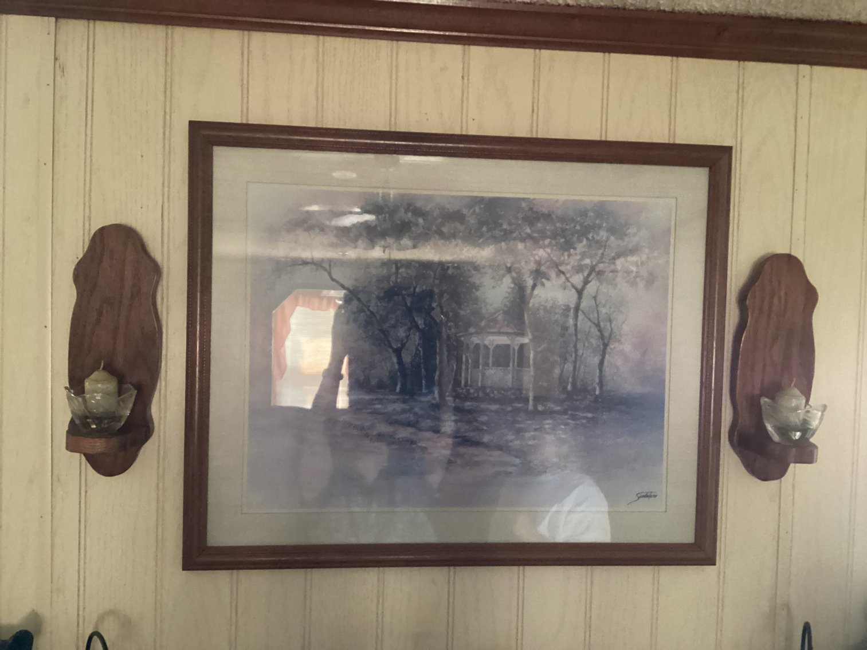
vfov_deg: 45.4
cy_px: 325
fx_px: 776
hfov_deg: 58.3
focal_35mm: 31
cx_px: 434
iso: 640
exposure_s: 1/24
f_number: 2.4
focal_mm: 3.3
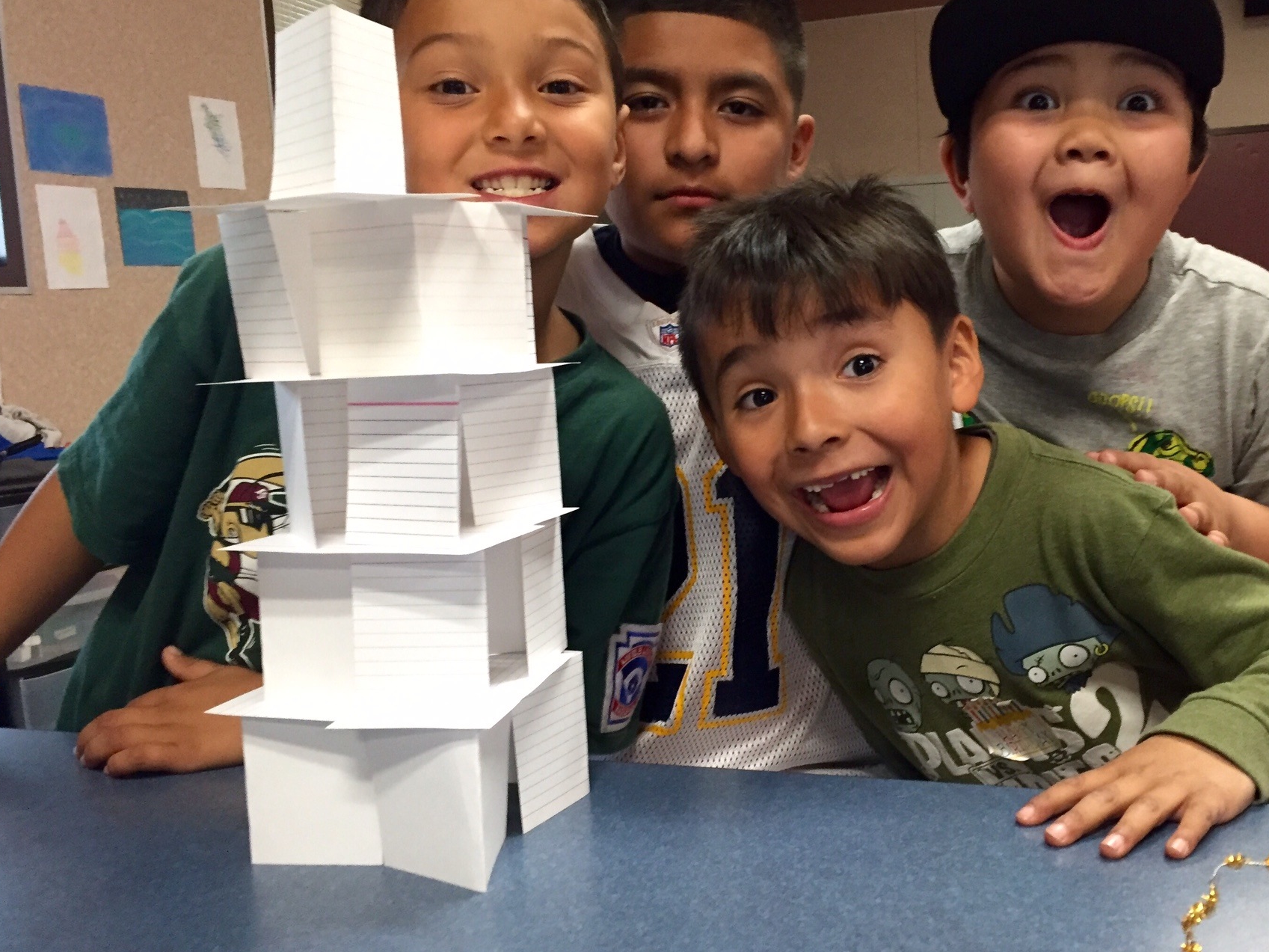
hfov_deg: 52.4
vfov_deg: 40.7
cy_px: 466
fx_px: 1283
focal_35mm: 35
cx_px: 732
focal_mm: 4.15
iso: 250
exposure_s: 1/15
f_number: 2.2
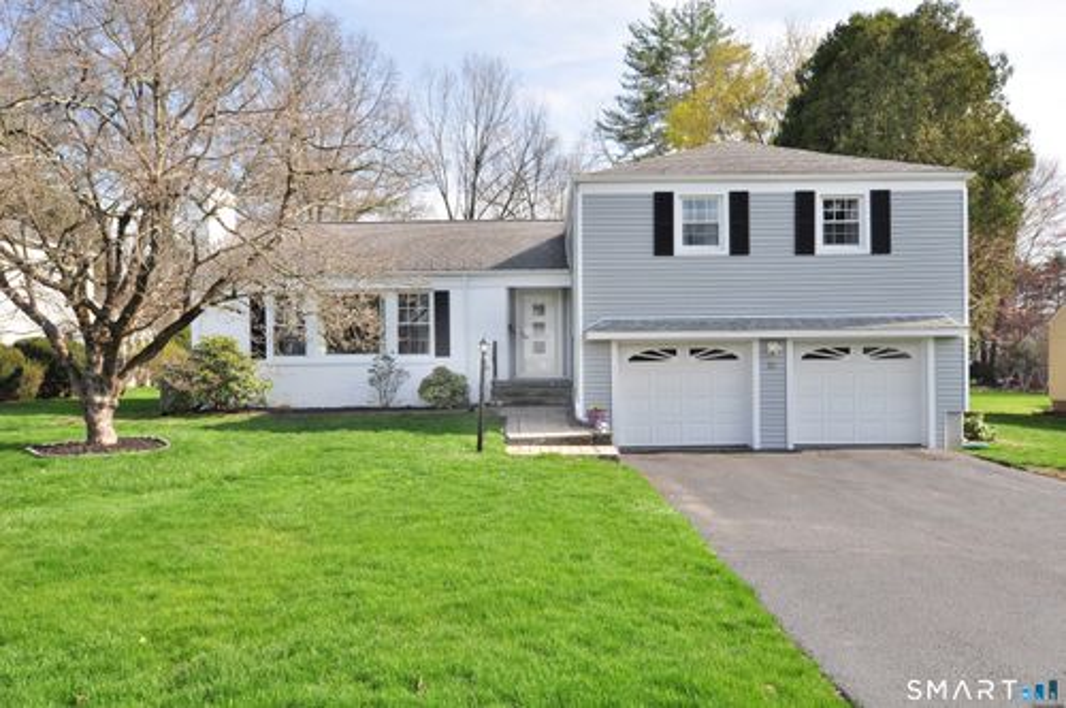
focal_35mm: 30
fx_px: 887
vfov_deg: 43.5
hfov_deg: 62.0
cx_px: 533
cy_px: 354
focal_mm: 20
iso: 320
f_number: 8
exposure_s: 1/320
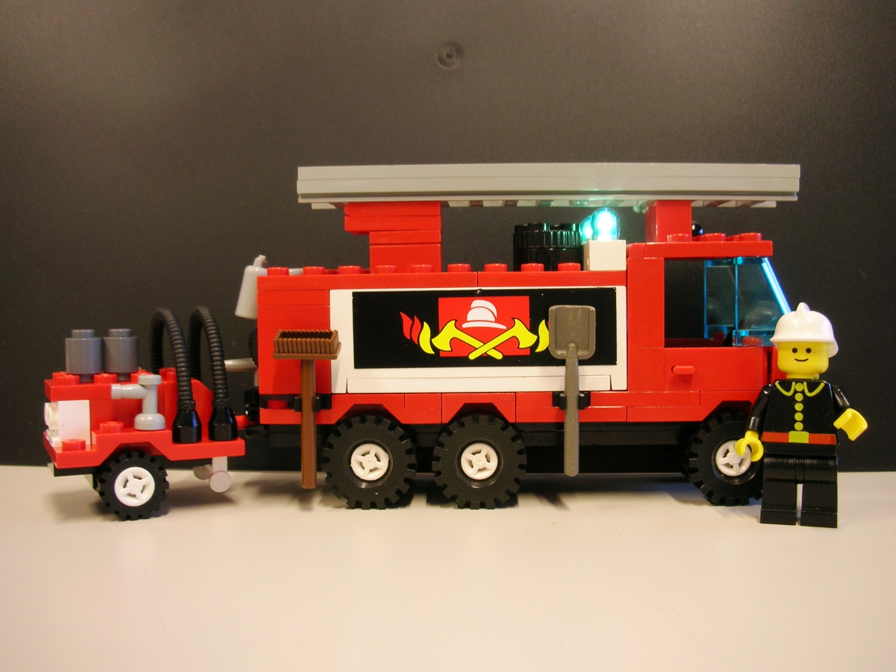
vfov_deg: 40.7
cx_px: 448
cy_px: 336
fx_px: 906
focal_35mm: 35
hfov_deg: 52.6
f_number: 3
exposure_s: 1/4
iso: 55
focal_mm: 5.8
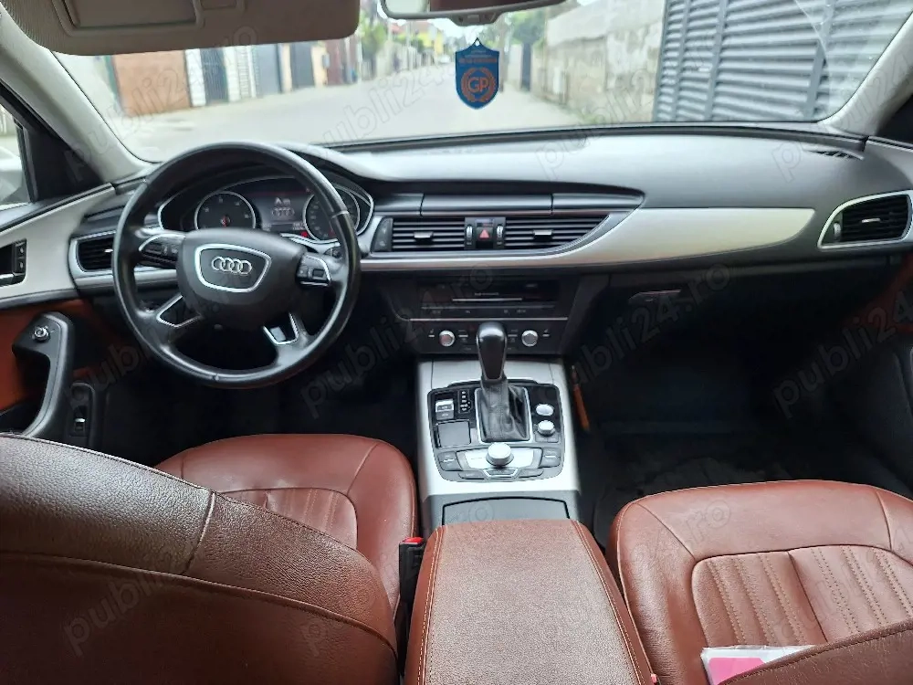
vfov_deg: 58.9
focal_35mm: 23
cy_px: 342
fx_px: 607
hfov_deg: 73.9
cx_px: 456
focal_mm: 5.54
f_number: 1.8
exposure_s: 1/417
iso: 40
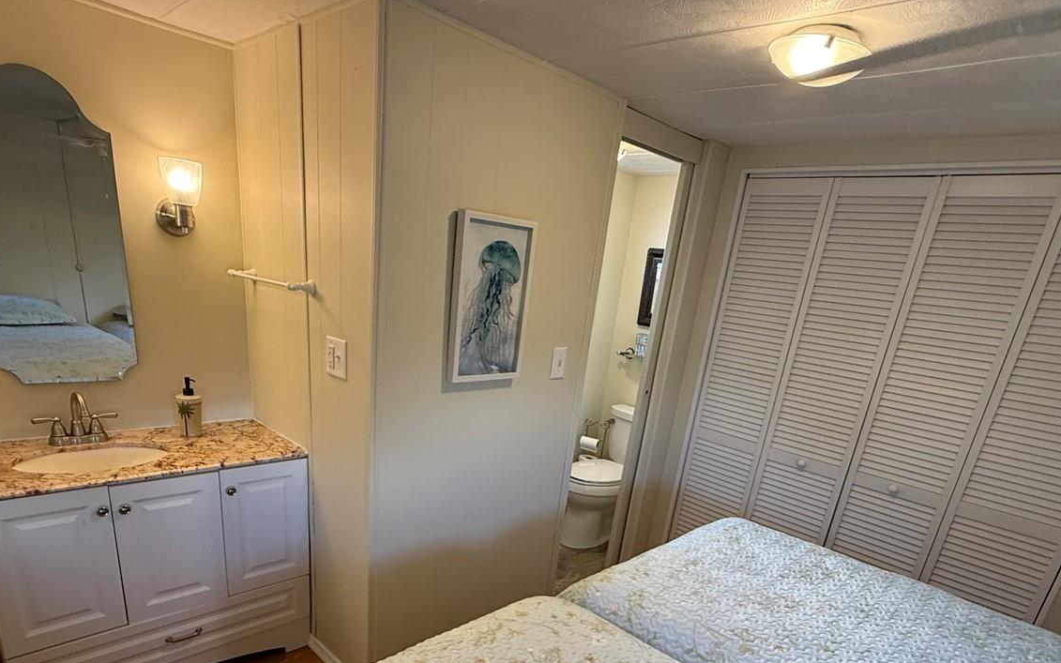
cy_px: 500
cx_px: 527
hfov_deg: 82.3
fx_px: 607
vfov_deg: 54.5
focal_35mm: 21
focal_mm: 2.22
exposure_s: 1/120
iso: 320
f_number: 2.2
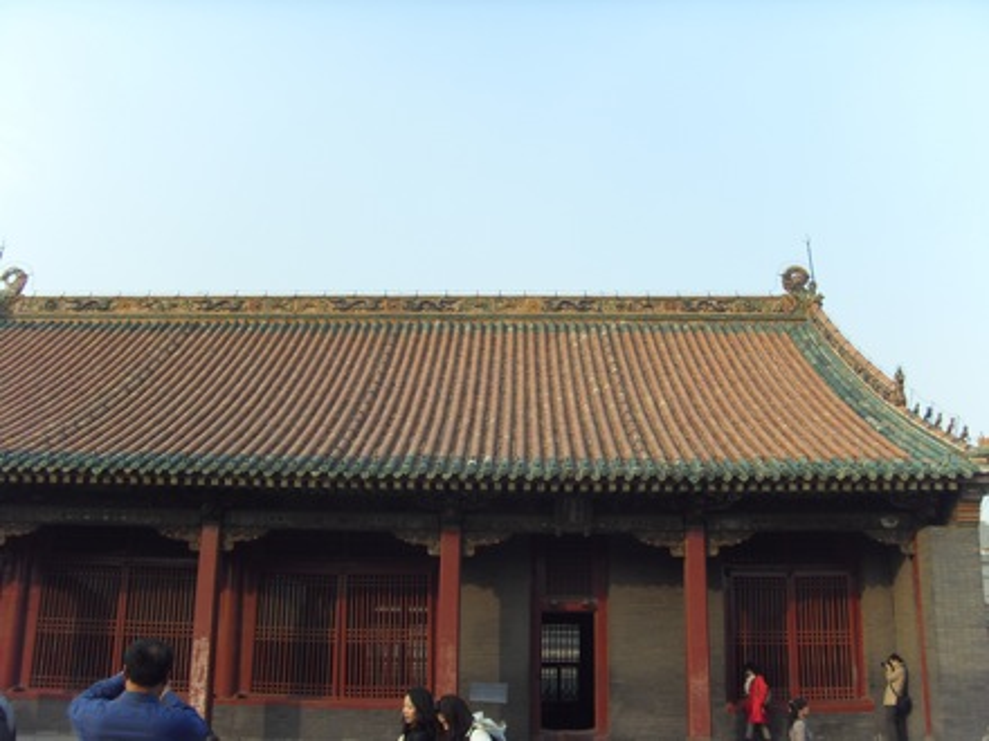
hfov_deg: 47.9
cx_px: 494
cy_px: 370
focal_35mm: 39
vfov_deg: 36.8
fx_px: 1114
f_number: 3.5
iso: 80
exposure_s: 1/250
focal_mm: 6.6
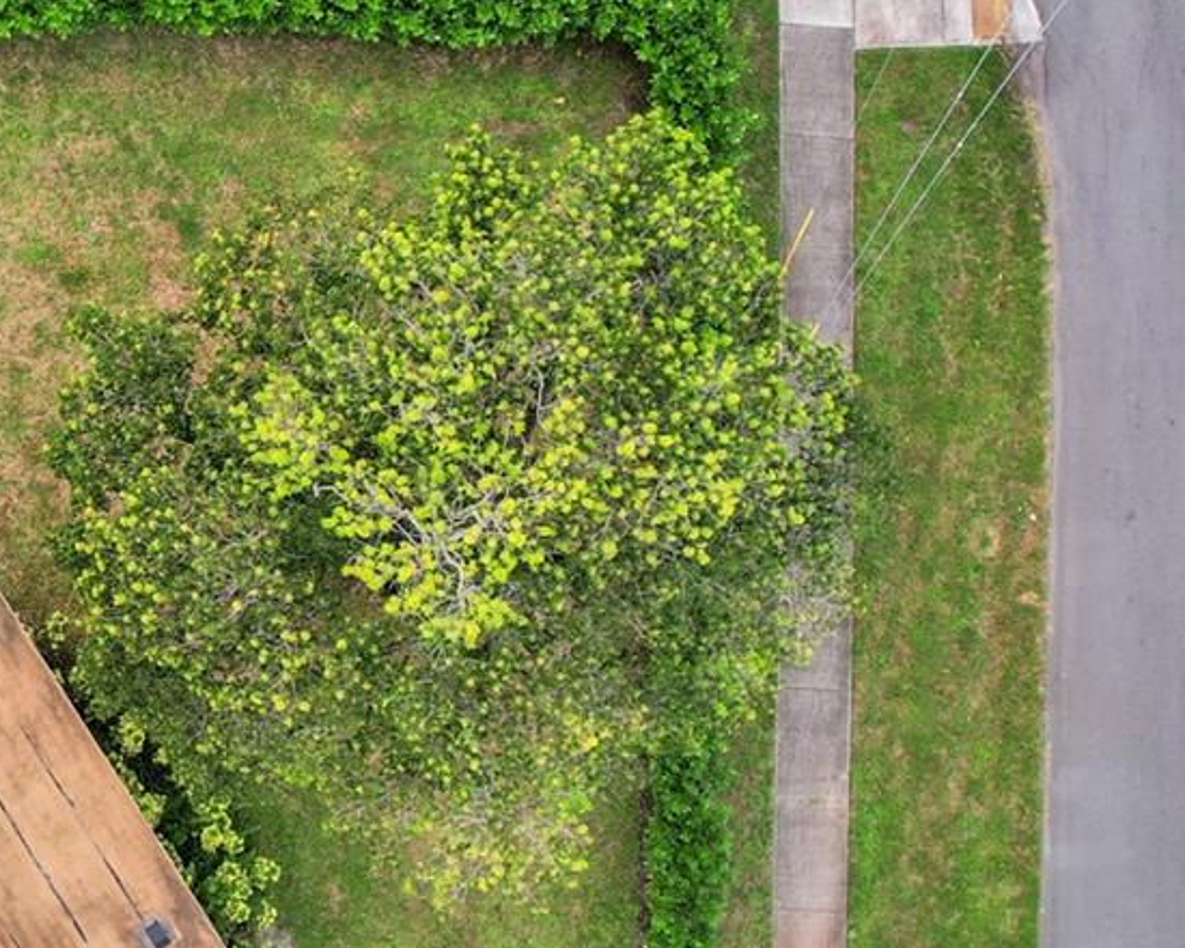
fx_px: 2104
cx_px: -222
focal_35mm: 60
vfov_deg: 25.3
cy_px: 562
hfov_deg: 27.7
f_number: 2.8
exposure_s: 1/500
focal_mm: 8.38
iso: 110
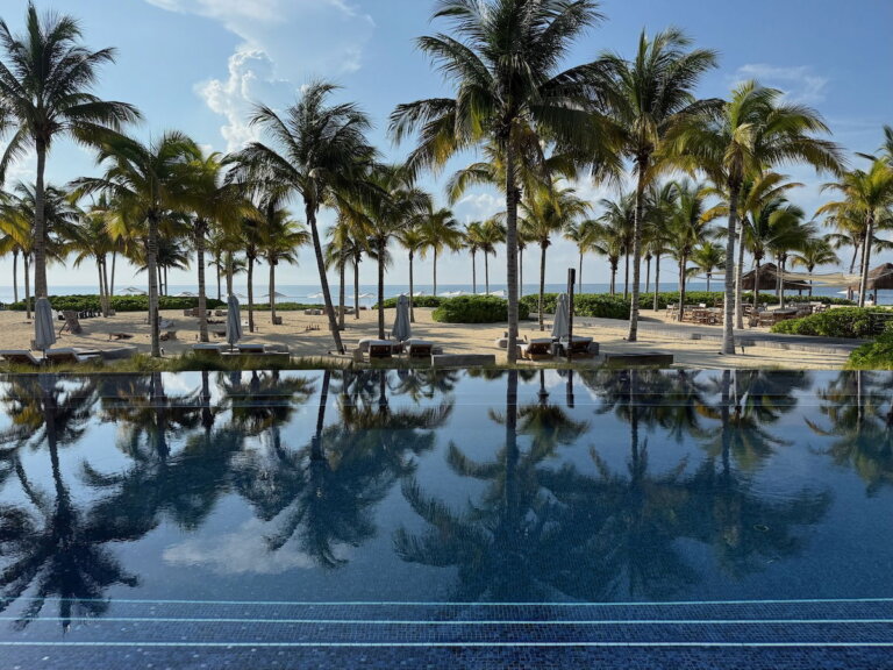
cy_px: 335
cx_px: 446
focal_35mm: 24
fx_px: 619
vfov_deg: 56.8
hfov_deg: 71.6
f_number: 1.78
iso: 100
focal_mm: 6.76
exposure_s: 1/6173
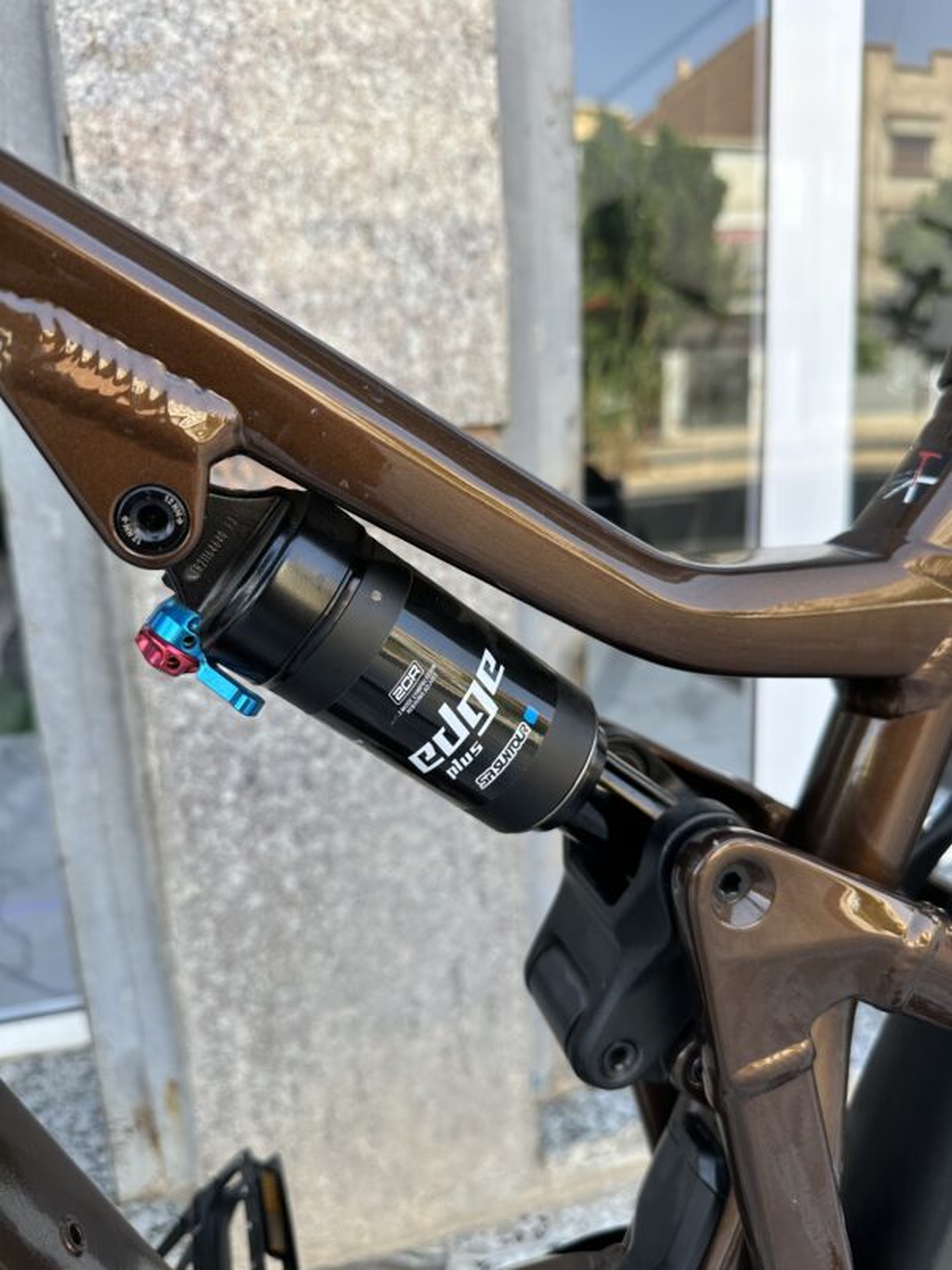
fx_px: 880
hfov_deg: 56.8
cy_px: 635
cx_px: 476
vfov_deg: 71.6
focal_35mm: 24
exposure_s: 1/429
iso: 80
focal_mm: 6.86
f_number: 1.78
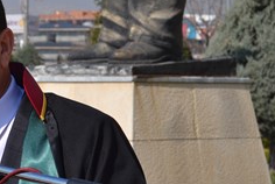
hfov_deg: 9.1
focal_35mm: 223
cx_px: -17
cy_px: 107
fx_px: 1708
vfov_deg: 6.2
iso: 100
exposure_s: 1/320
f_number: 9
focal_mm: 55
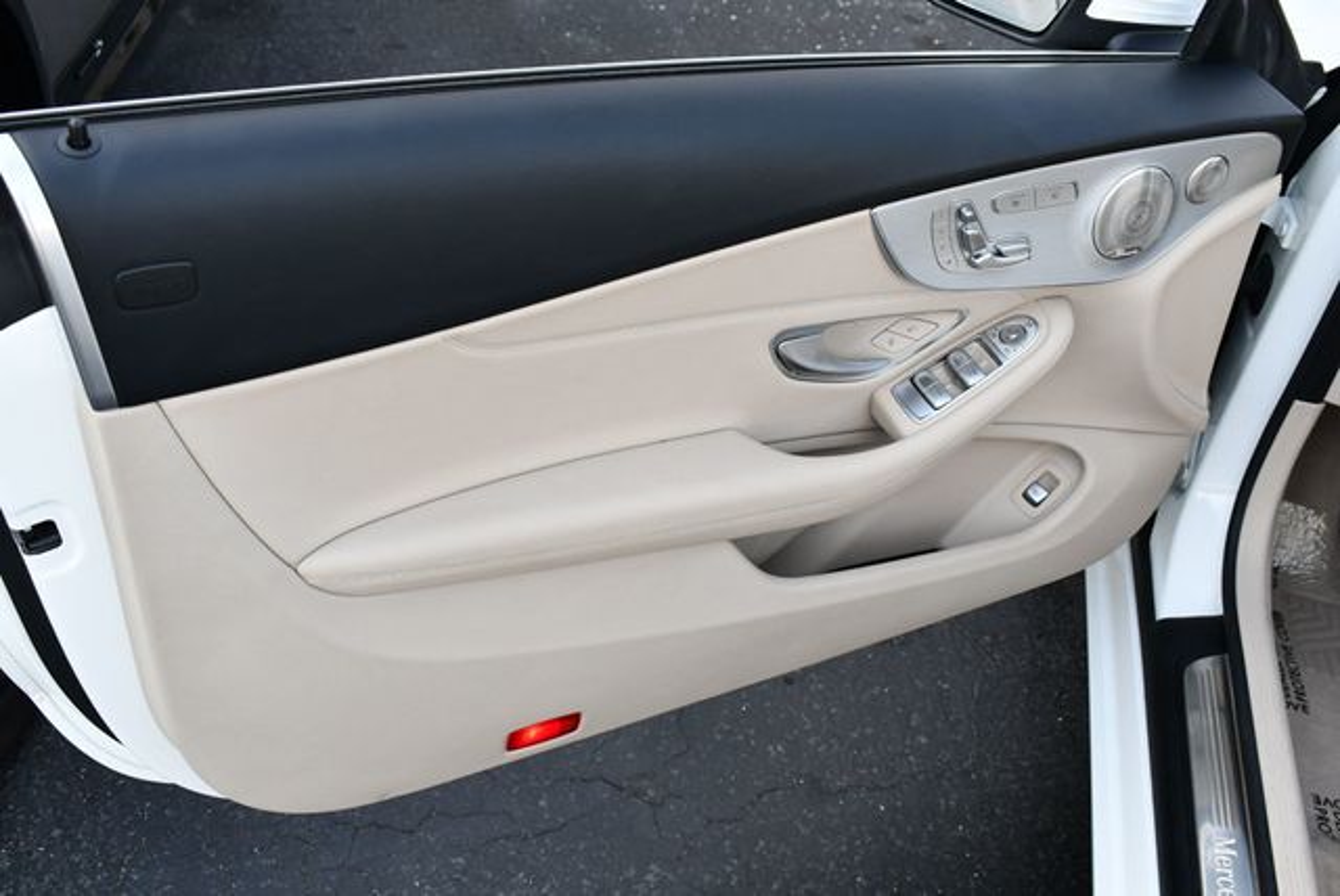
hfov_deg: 53.1
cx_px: 670
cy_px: 448
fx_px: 1341
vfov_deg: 36.9
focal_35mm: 36
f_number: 5
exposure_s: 1/250
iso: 400
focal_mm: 18
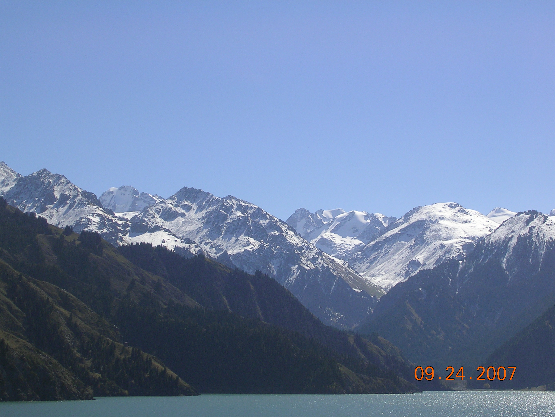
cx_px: 278
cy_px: 208
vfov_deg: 18.2
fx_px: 1299
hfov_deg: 24.1
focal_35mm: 81
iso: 50
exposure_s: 1/962
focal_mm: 12.3
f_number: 4
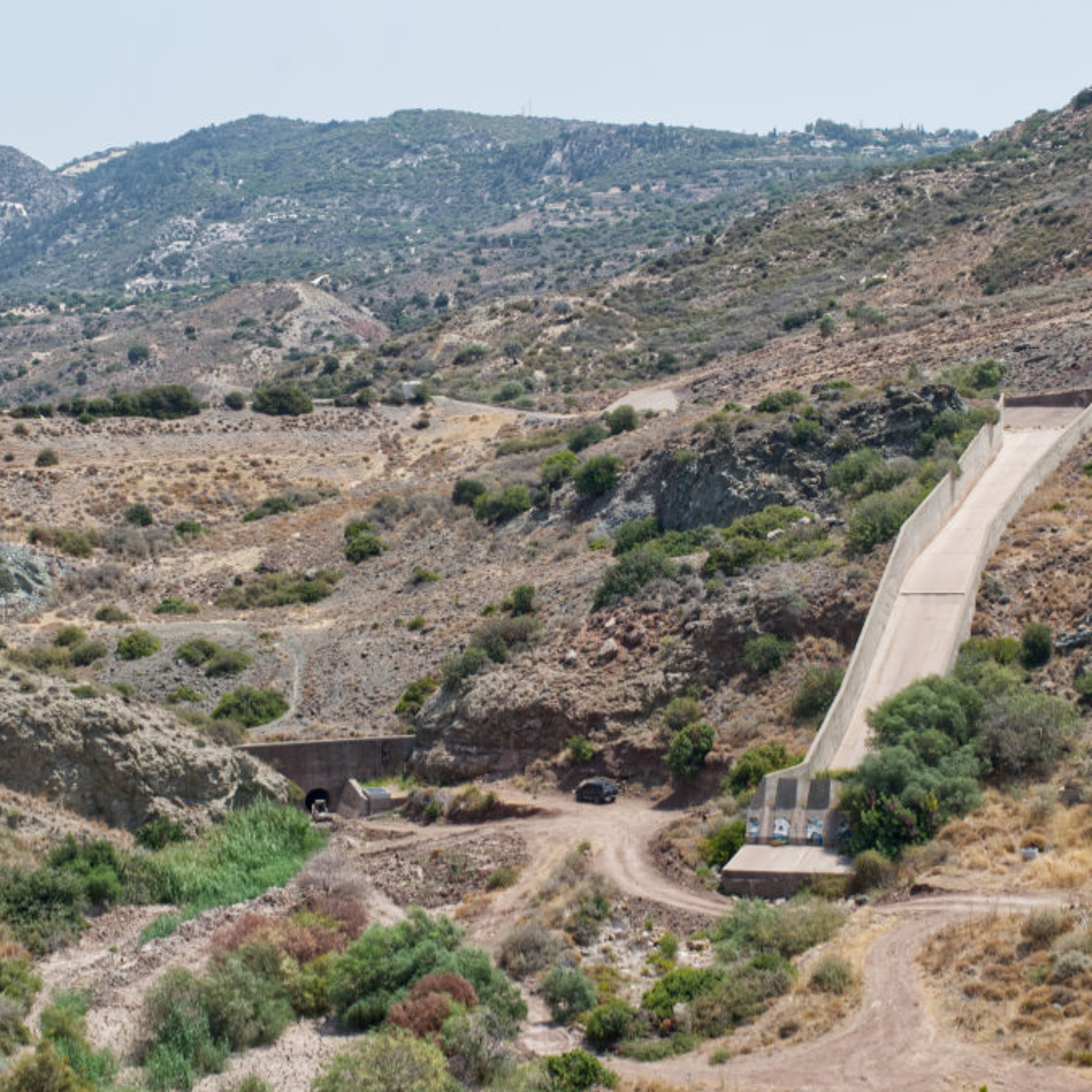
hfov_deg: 25.5
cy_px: 550
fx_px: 2414
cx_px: 485
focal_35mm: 68
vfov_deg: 25.5
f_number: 11
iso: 400
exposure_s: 1/500
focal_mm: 35
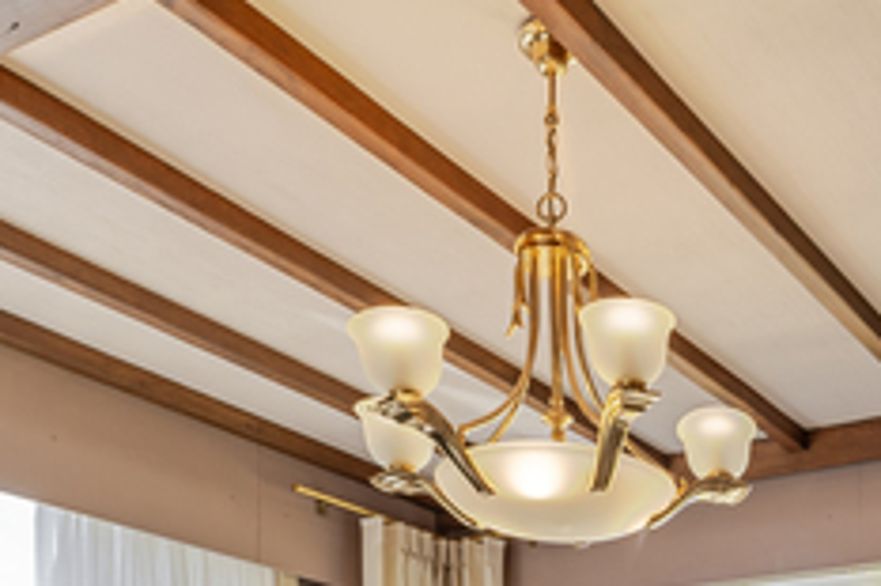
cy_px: 921
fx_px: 1174
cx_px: 824
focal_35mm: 48
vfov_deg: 22.2
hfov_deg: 37.8
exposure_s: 1/60
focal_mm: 14
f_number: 11
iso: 250
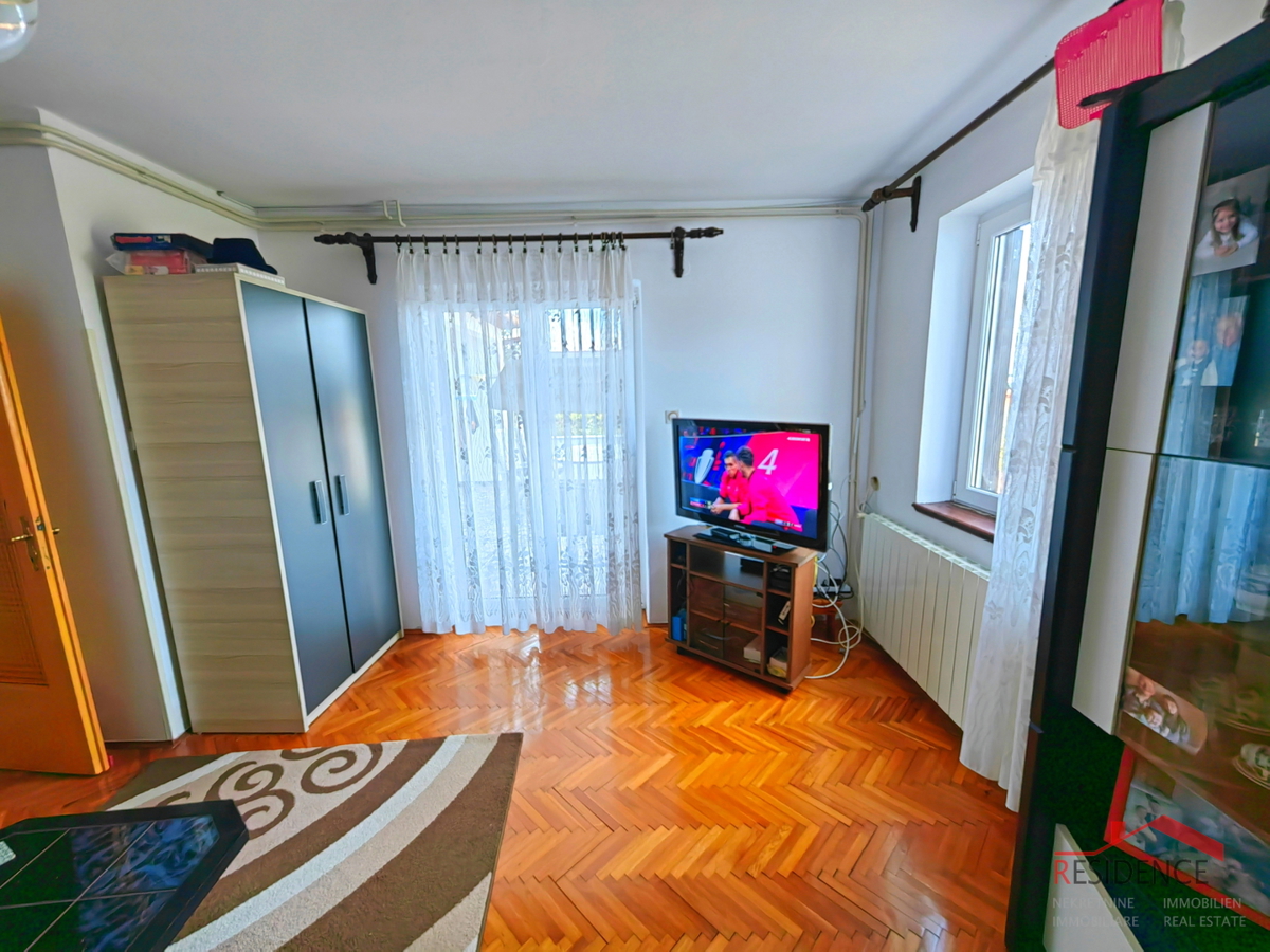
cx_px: 635
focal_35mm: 13
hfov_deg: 106.2
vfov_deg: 89.9
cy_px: 476
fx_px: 477
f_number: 2.2
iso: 80
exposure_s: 1/100
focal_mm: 1.76
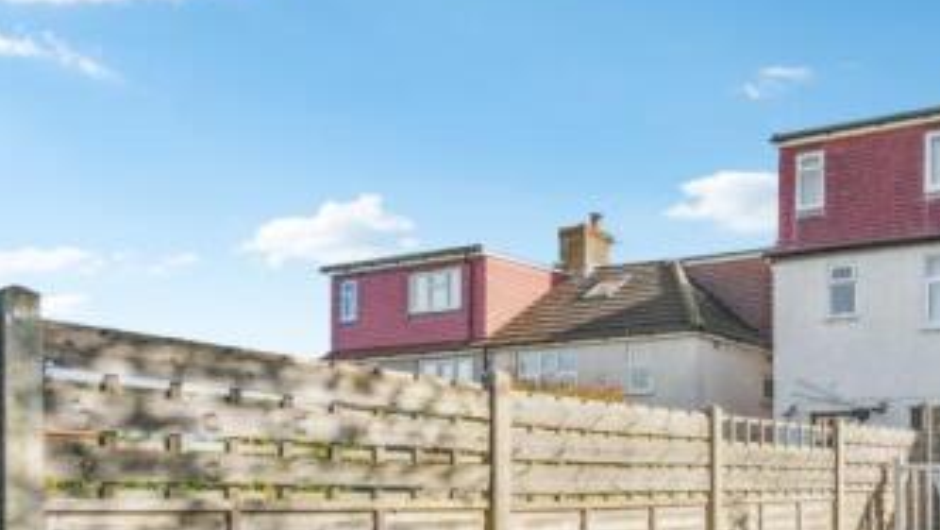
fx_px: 823
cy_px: 495
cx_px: 915
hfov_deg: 49.8
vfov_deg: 33.4
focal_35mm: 33
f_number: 6.3
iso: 640
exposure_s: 1/800
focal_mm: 16
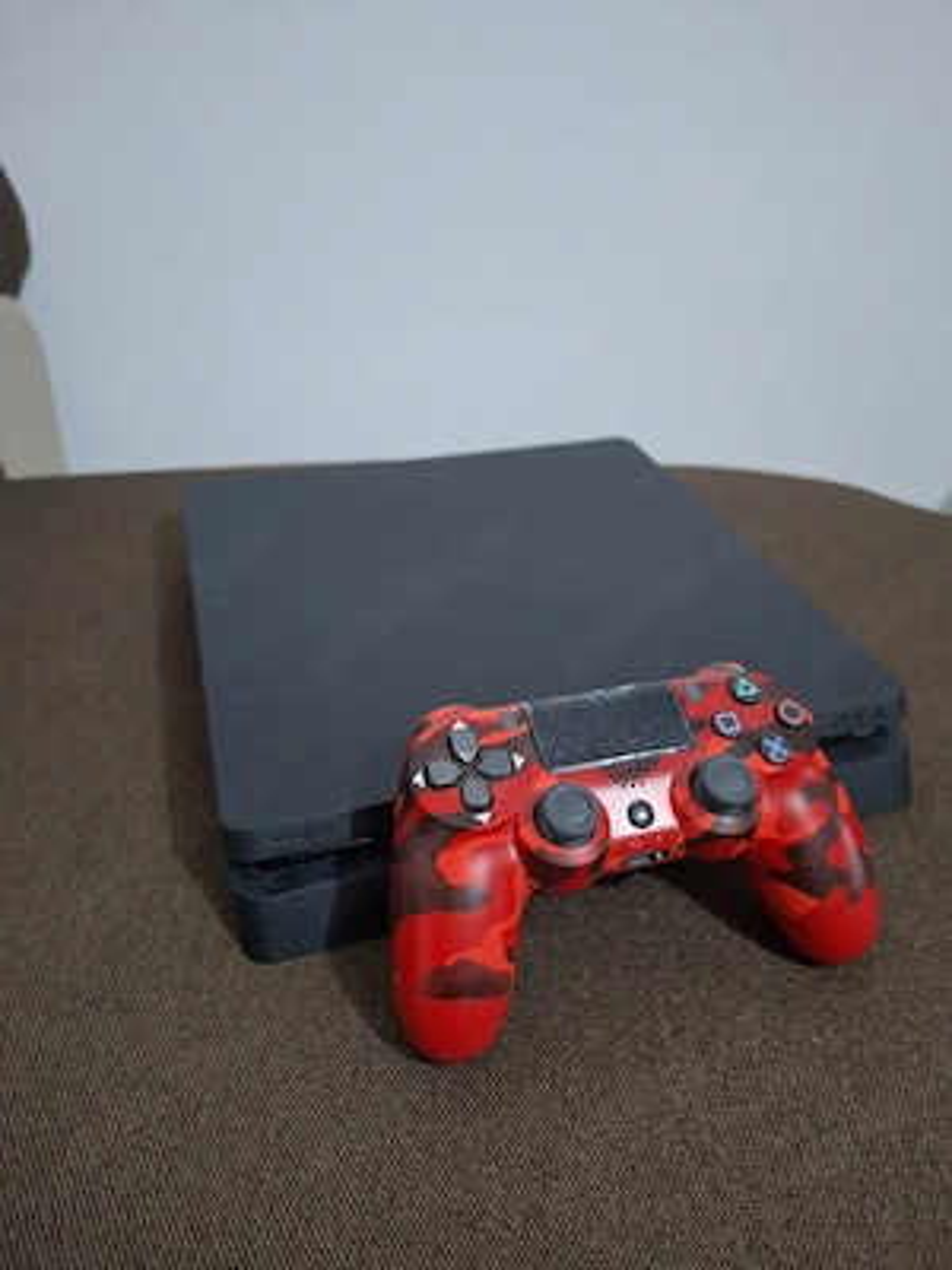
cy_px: 635
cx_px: 476
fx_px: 843
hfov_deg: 58.9
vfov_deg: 73.9
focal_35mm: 23
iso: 800
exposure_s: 1/20
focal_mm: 5.54
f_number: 1.8
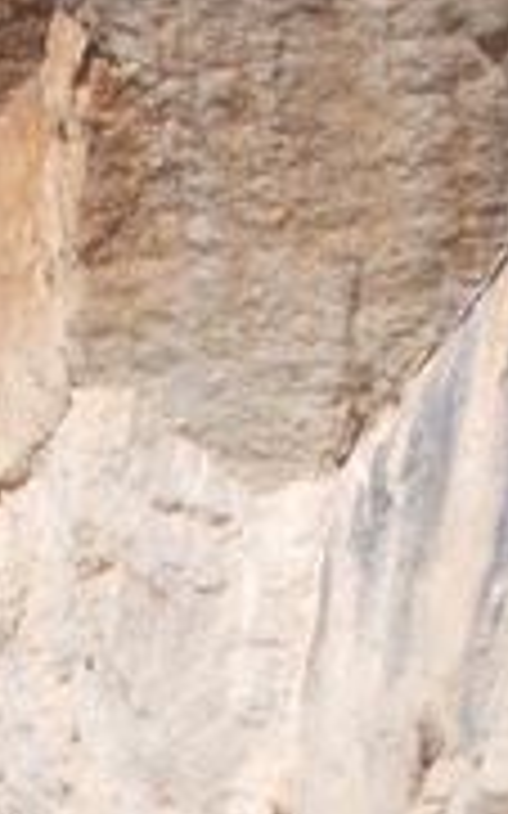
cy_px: 1106
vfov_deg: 11.7
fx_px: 3857
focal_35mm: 174
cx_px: -196
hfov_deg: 7.4
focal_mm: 9
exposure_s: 1/100
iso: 80
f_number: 11.3
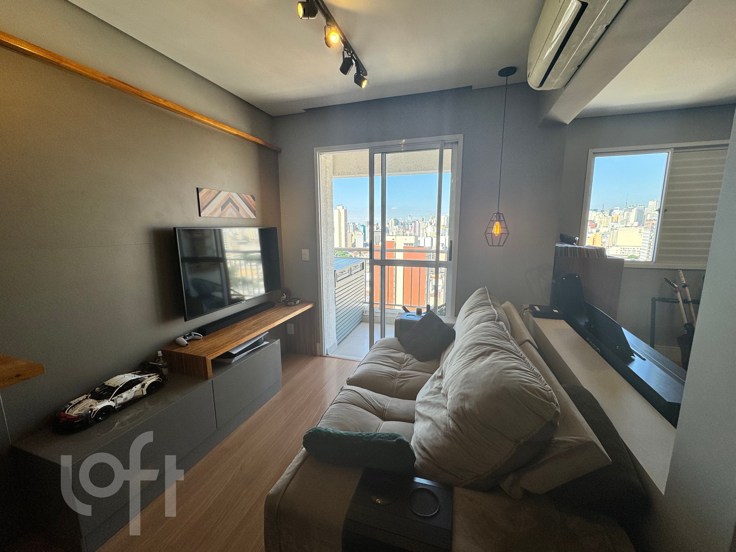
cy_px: 276
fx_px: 298
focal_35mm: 14
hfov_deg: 102.1
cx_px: 368
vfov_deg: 85.7
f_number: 2.2
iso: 40
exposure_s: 1/247
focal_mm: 2.22
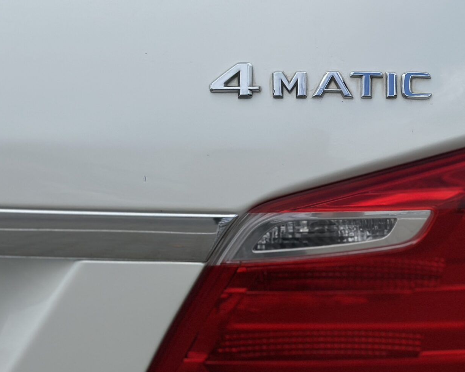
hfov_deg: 19.3
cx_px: 385
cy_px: 237
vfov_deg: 15.7
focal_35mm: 98
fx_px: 1349
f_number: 1.78
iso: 80
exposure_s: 1/9804
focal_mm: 6.86
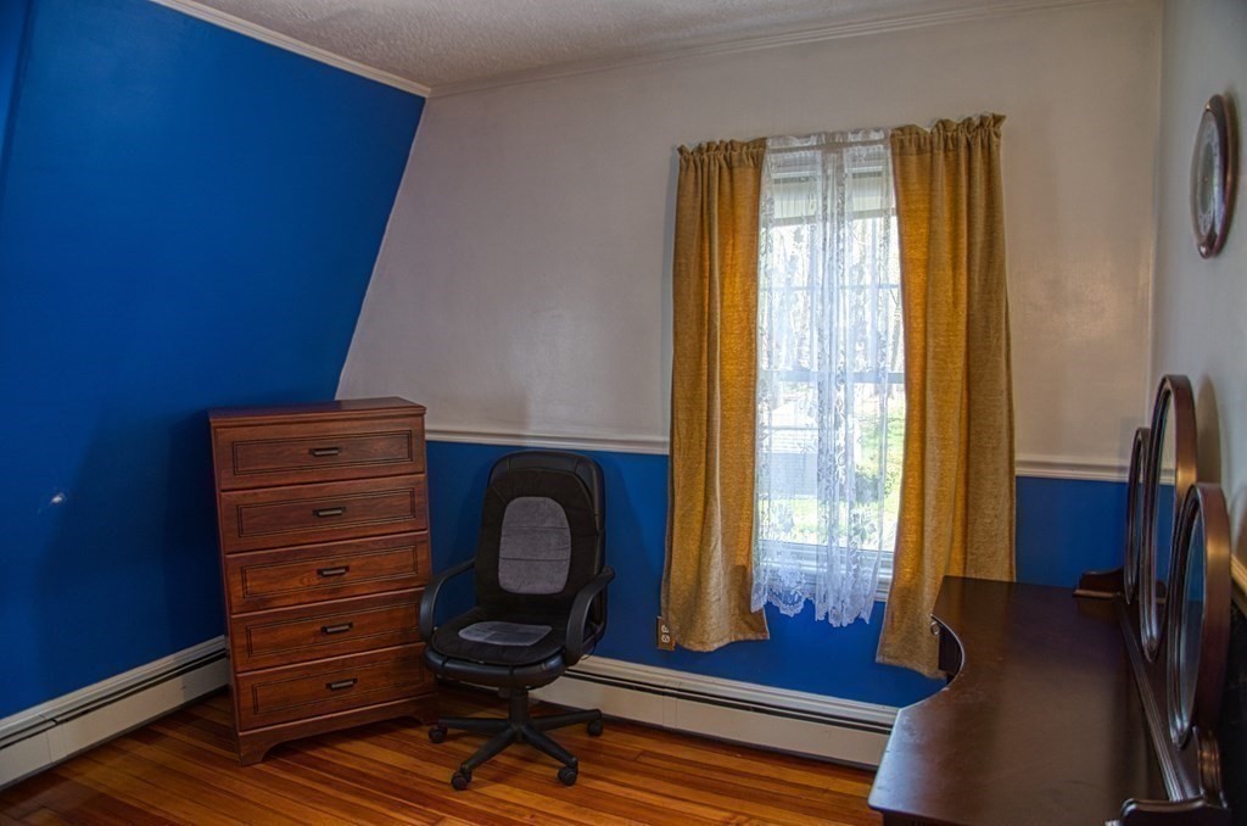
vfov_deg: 52.9
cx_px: 624
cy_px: 413
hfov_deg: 73.9
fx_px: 830
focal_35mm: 24
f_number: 3.5
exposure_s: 1/50
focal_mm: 16
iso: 320
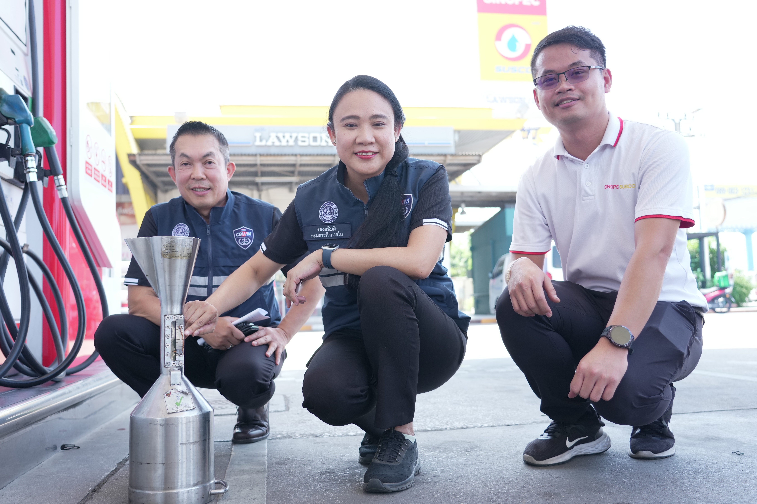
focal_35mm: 31
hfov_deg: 60.3
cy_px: 253
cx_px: 367
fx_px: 652
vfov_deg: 42.3
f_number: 4
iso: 500
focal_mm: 30
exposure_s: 1/320
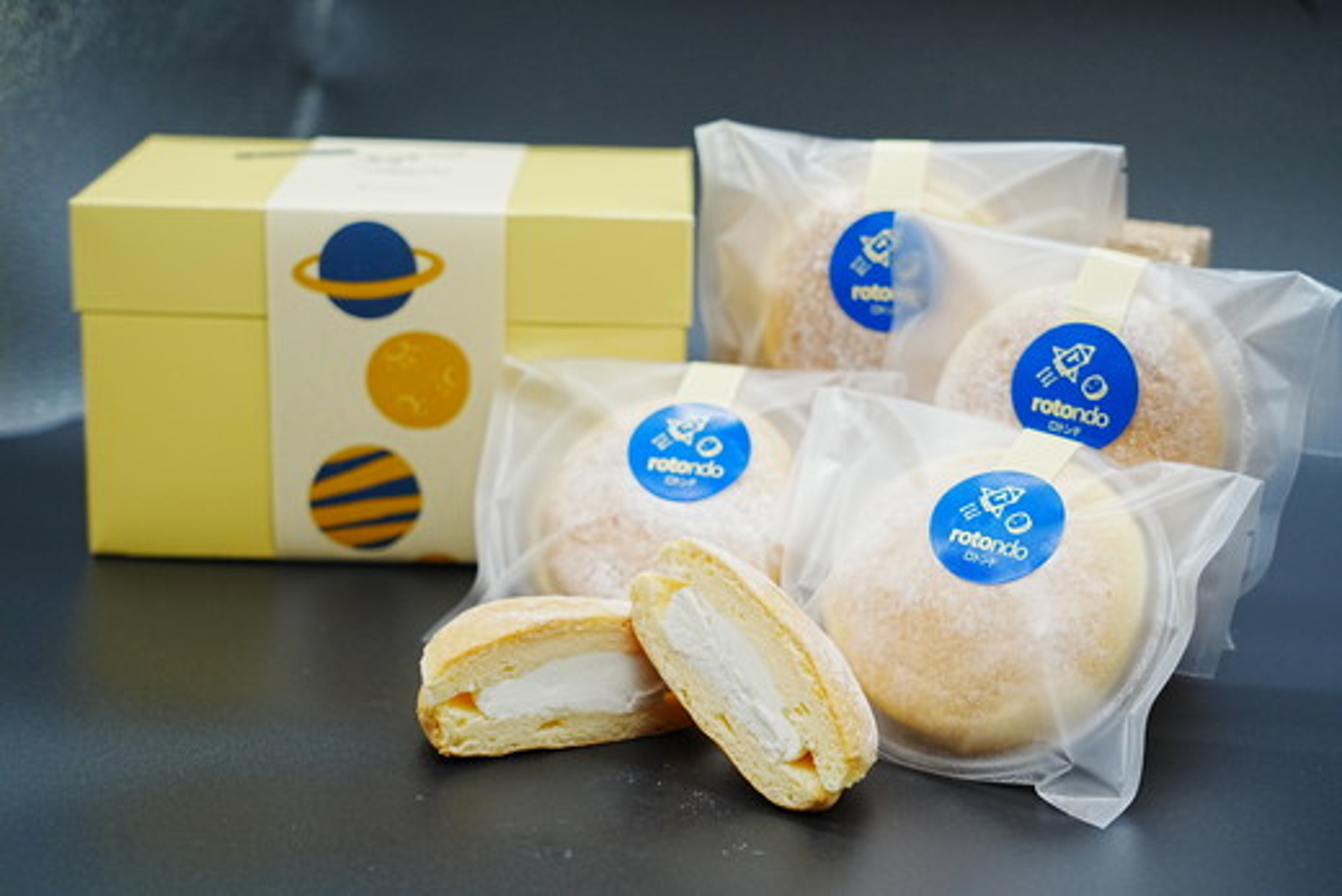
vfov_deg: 23.0
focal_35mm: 59
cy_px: 448
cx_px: 671
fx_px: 2200
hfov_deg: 33.9
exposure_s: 1/320
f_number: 5.6
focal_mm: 59
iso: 1250
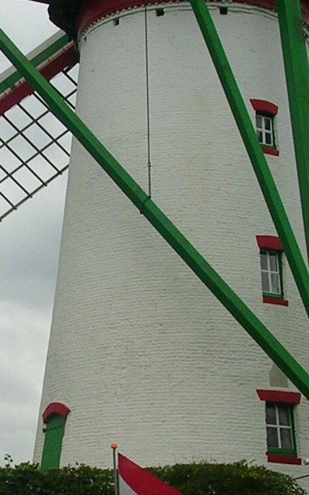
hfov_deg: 11.5
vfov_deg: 18.6
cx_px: -8
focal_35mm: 112
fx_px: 1511
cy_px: 315
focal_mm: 5.8
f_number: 5.6
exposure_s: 1/140
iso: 50
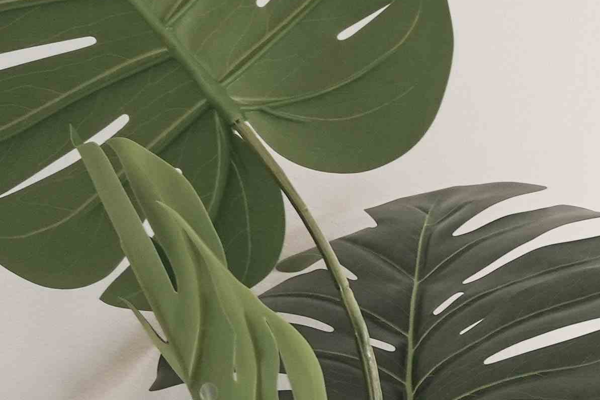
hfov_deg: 7.9
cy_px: 589
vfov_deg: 5.8
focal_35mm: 235
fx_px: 3916
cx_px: 1577
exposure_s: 1/60
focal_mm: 40
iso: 200
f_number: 8
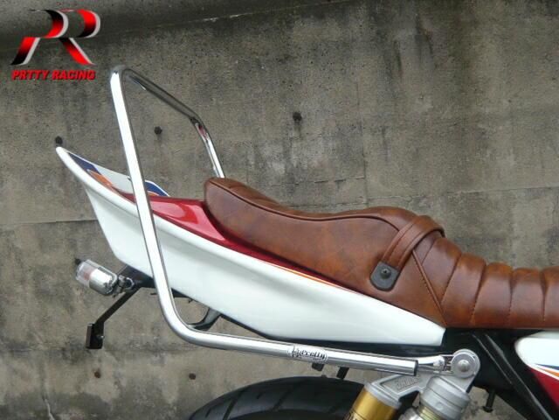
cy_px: 210
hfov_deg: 44.8
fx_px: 678
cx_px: 280
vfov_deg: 34.3
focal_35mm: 42
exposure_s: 1/250
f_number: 2.8
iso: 100
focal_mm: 4.6
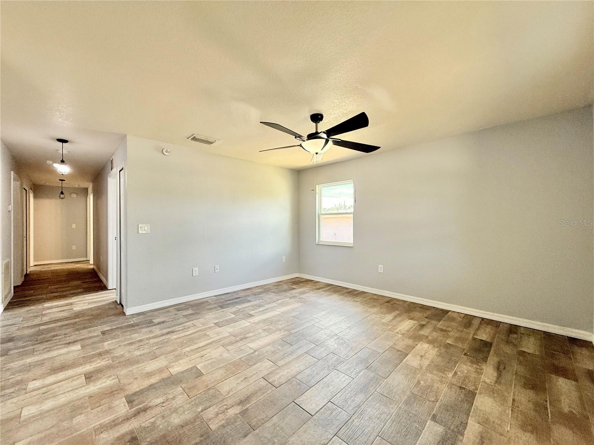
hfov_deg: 102.1
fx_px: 240
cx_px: 297
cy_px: 222
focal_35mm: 14
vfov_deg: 85.7
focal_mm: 2.22
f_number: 2.2
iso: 200
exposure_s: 1/120
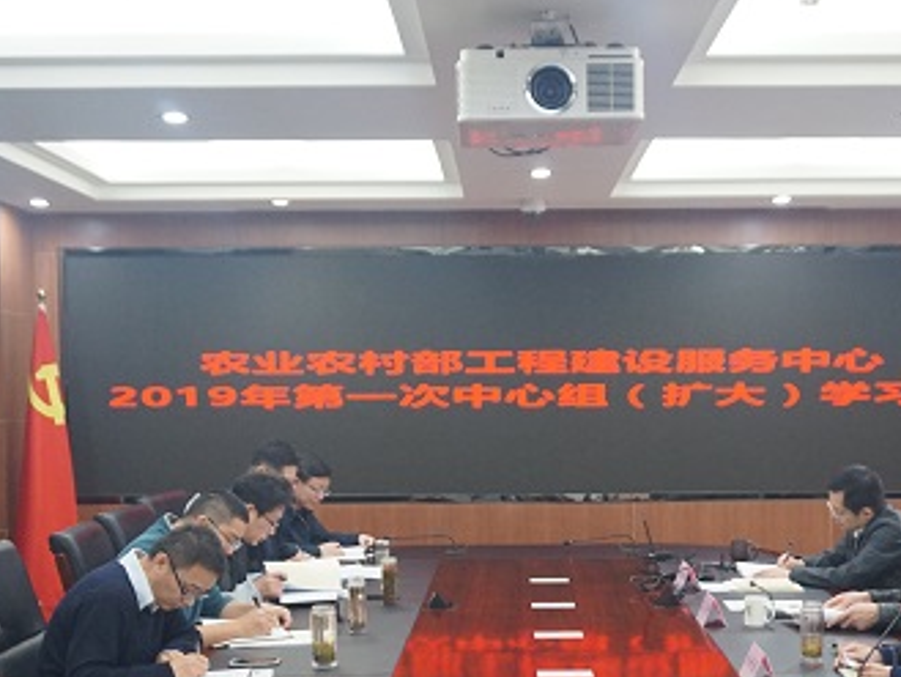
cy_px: 480
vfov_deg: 27.3
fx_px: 1380
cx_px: 523
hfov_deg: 36.1
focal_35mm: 53
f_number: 4
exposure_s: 1/100
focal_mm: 22
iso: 1600
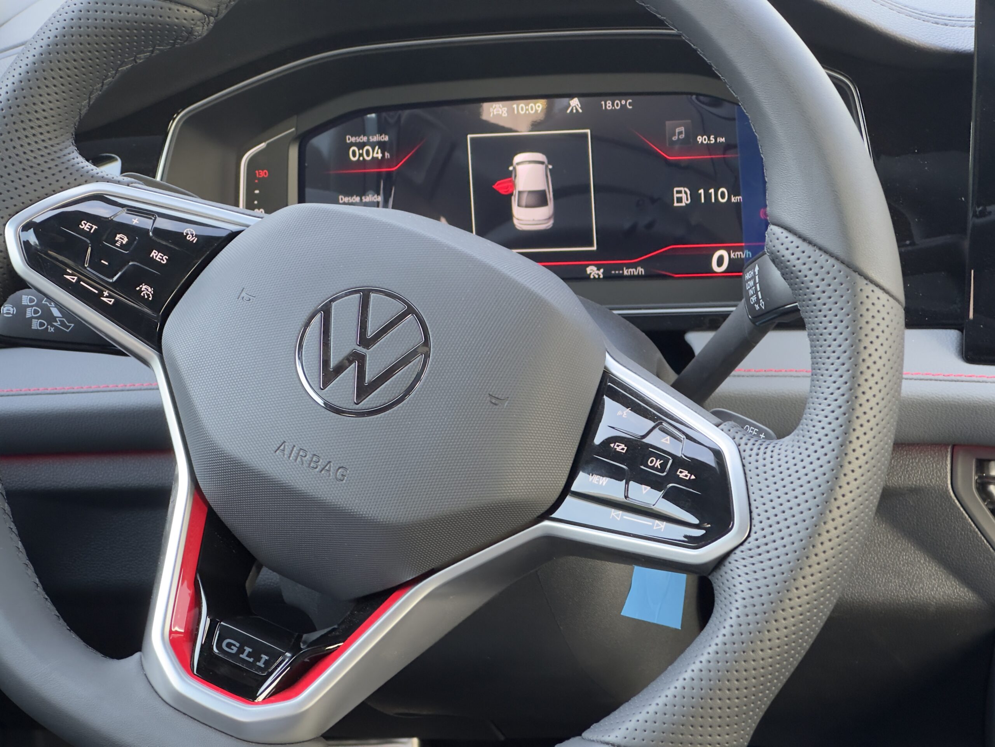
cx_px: 498
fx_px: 2213
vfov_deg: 19.1
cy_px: 374
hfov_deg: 25.3
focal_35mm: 77
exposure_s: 1/60
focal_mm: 9
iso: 250
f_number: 2.8
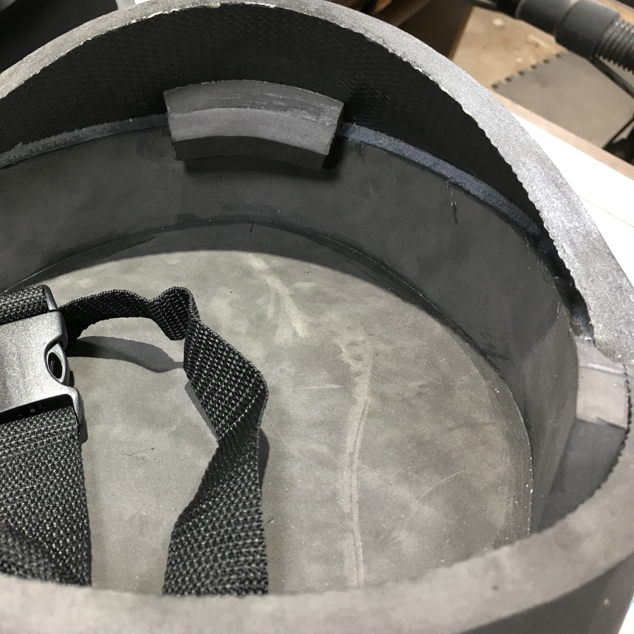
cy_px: 320
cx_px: 176
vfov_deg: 43.9
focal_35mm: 38
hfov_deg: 42.8
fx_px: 787
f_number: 2.2
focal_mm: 4.15
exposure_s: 1/30
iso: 80
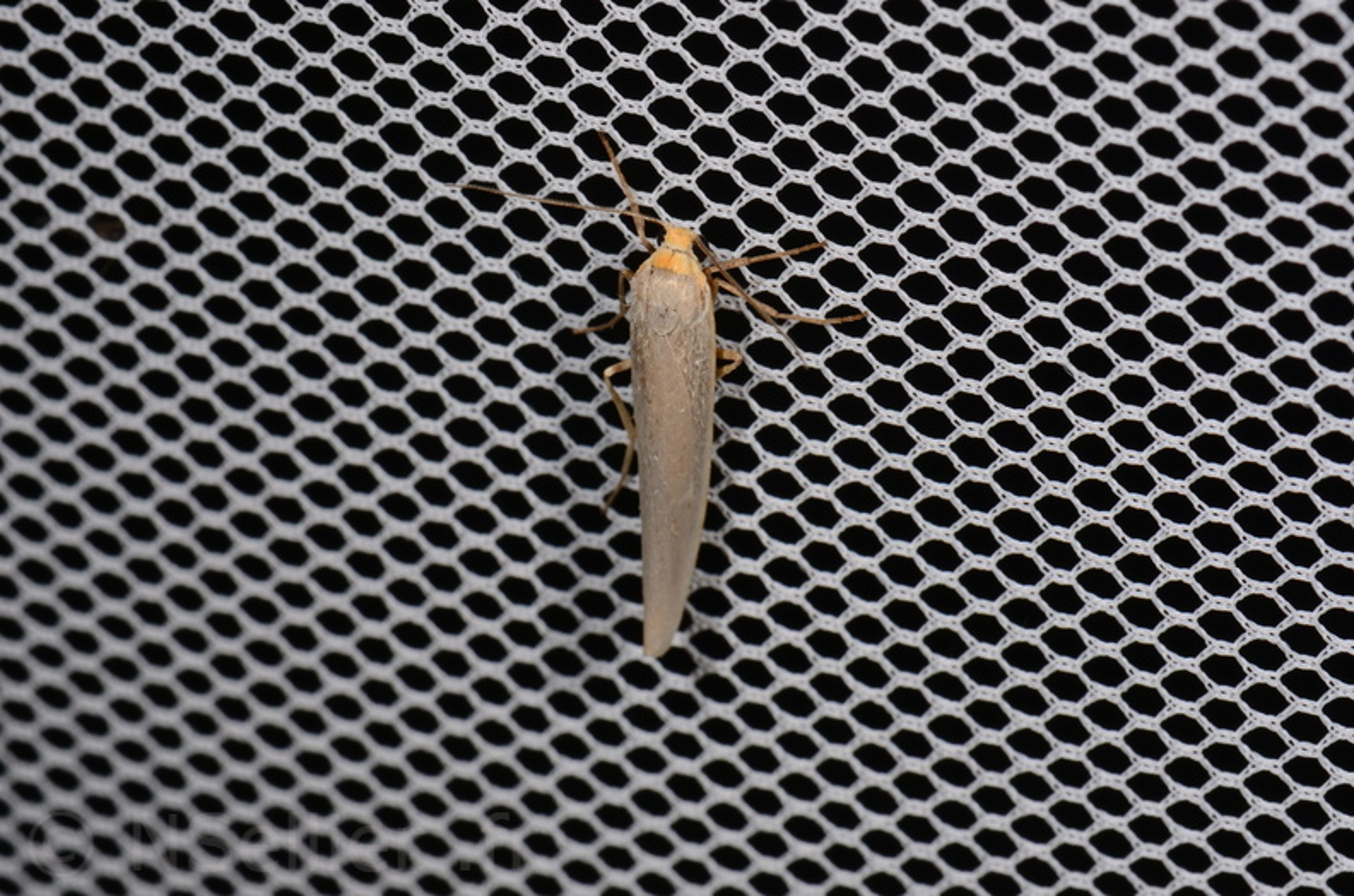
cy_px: 448
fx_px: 4784
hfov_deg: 16.1
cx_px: 677
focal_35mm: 128
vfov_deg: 10.7
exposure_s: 1/60
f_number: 22
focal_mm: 85
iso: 100
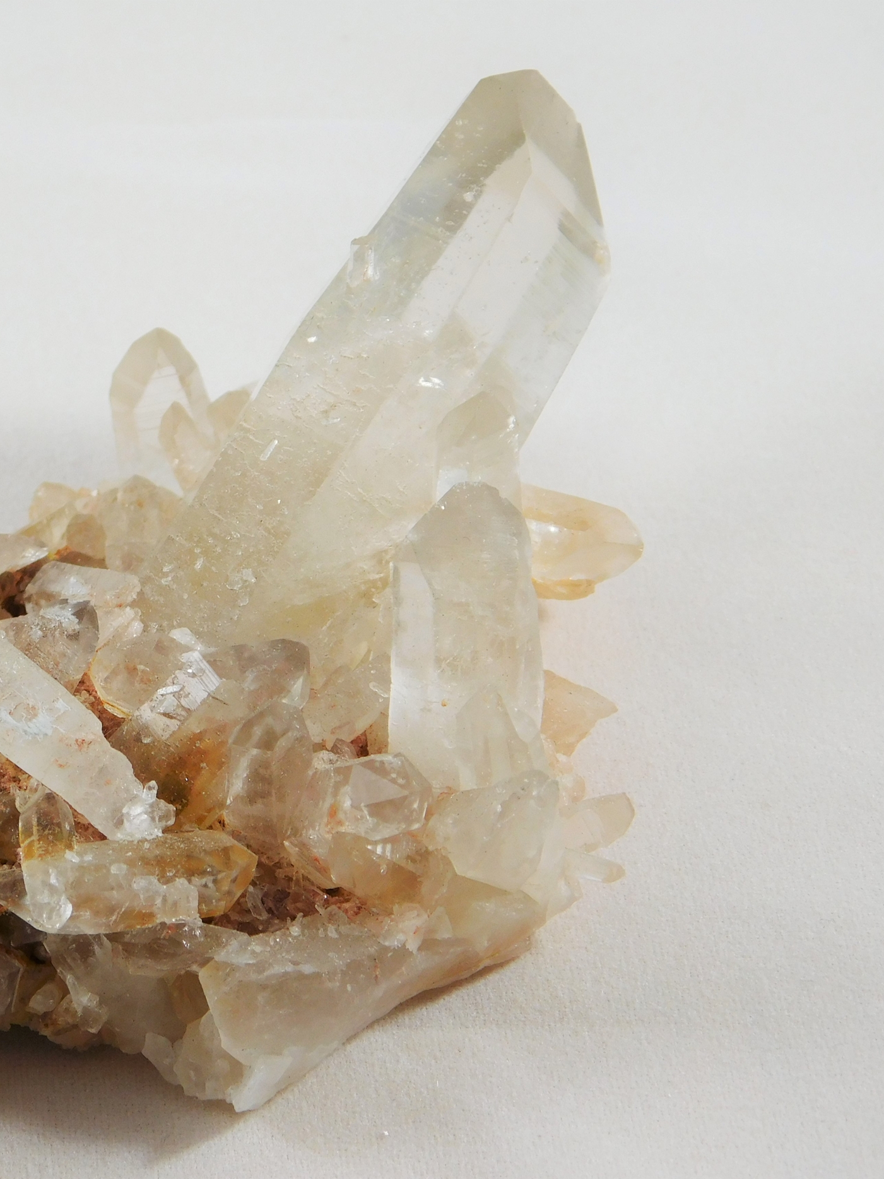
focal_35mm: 95
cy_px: 590
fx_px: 3235
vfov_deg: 20.7
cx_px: 138
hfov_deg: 15.4
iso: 125
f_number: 4.3
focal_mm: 12.6
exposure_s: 1/60
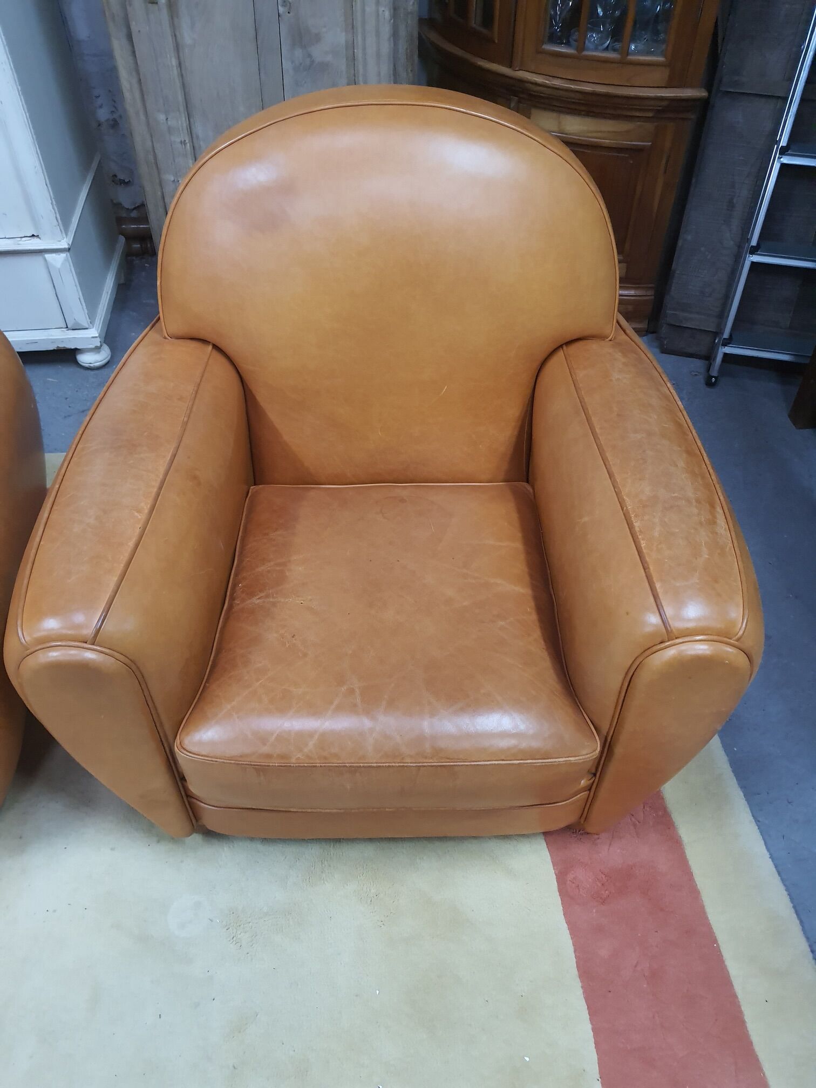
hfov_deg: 53.1
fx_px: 817
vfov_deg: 67.3
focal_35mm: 26
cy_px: 544
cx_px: 408
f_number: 1.7
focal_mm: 4.32
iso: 400
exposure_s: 1/50
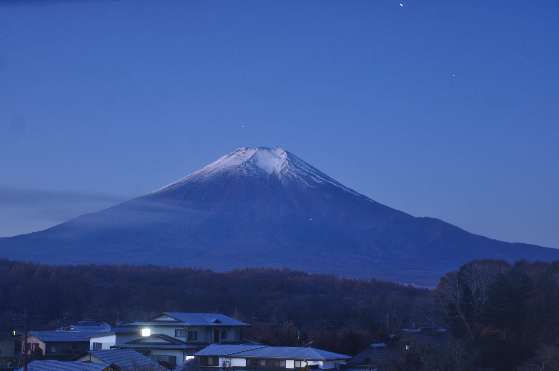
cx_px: 280
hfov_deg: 36.9
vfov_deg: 25.0
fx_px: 837
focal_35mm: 54
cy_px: 186
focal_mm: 36
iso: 200
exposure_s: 20
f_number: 3.8
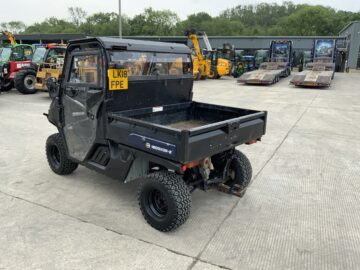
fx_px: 302
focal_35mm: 29
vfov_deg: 48.2
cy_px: 135
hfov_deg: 61.7
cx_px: 180
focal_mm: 3
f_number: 1.8
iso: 16
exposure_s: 1/307
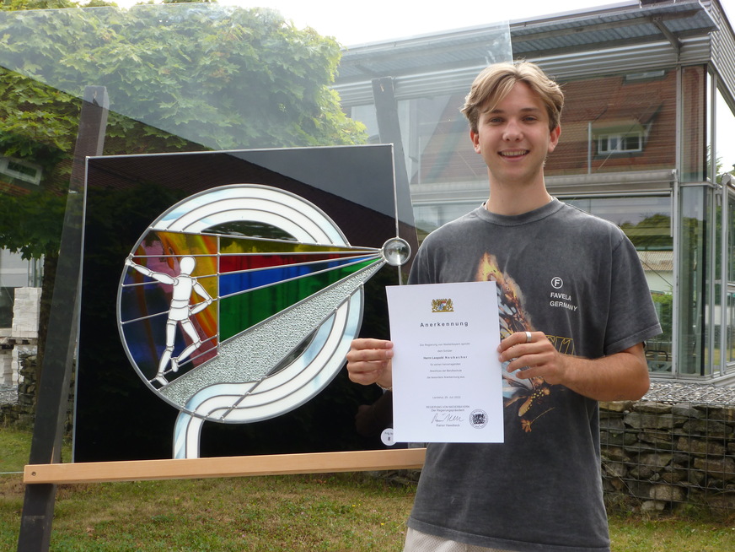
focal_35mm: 41
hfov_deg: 45.8
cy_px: 276
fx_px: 871
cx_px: 368
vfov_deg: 35.1
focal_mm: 7.4
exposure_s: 1/160
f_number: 3.9
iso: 100
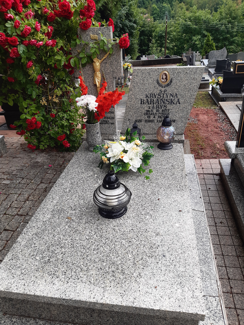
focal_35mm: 26
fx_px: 244
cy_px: 162
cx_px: 122
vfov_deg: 67.3
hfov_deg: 53.1
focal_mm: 3.92
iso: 40
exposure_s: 1/718
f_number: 1.7
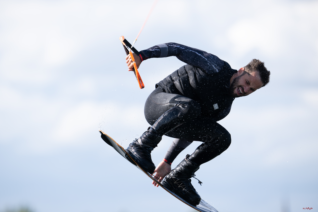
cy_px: 106
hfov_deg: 5.2
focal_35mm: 400
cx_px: 159
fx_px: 3533
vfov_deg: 3.4
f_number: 4.5
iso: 400
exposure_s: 1/2500
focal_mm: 400
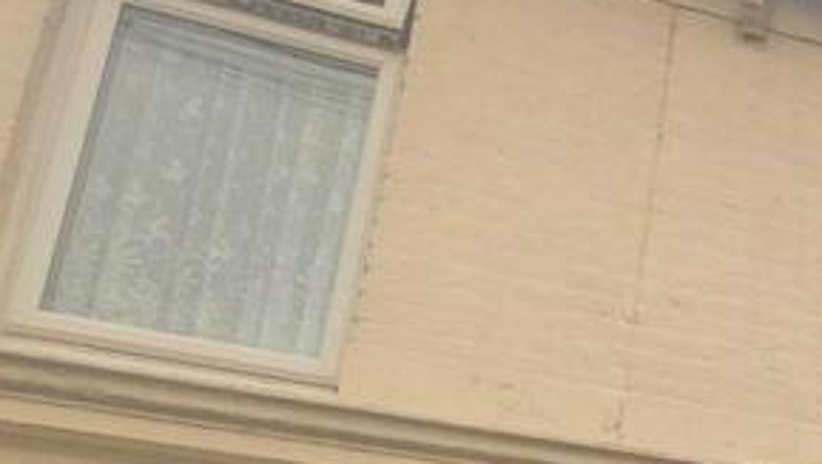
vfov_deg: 19.3
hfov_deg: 23.2
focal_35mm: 54
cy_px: 712
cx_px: 1431
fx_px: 1178
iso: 49
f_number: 2.2
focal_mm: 1.83
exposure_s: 1/1400
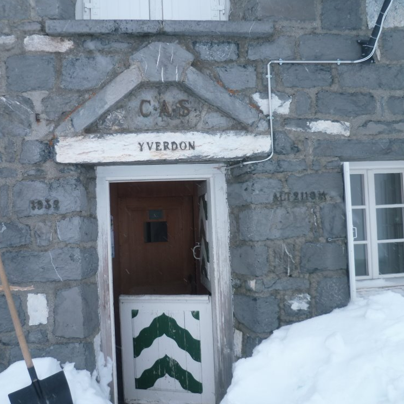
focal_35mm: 34
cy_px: 197
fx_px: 449
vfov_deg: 48.4
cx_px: 167
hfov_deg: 48.2
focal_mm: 5
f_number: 2.8
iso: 80
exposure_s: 1/80
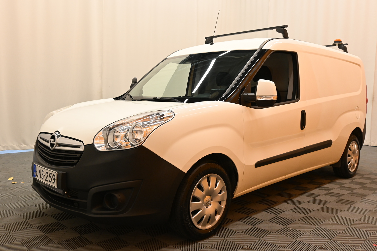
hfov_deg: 57.9
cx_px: 192
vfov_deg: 40.5
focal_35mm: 33
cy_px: 129
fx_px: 340
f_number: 5.6
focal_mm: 21
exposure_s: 1/30
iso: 560
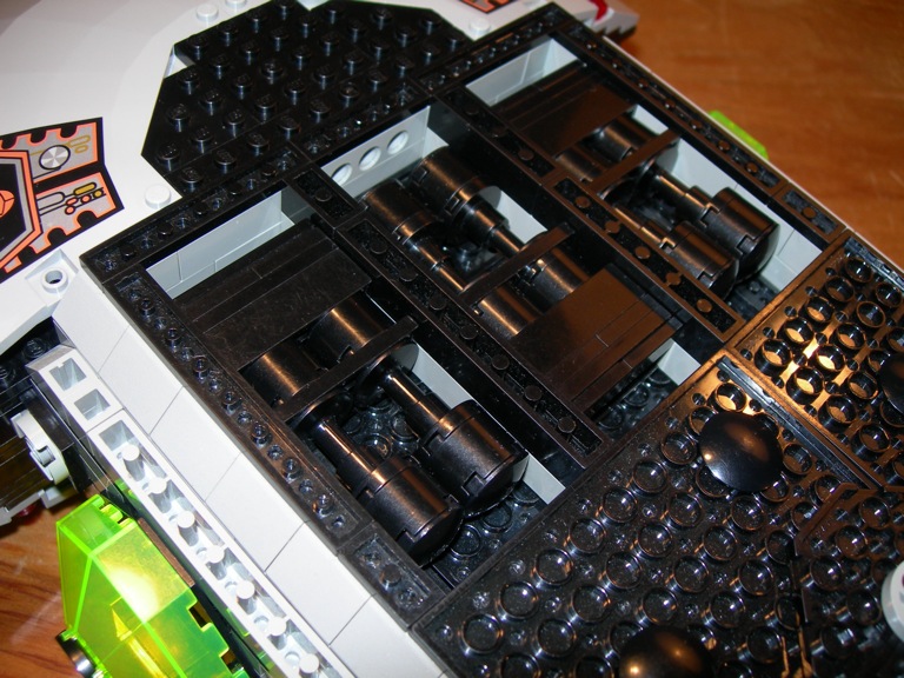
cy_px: 339
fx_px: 992
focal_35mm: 38
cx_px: 452
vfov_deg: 37.7
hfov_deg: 49.0
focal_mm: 7.8
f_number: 2.8
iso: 50
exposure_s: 1/60.1
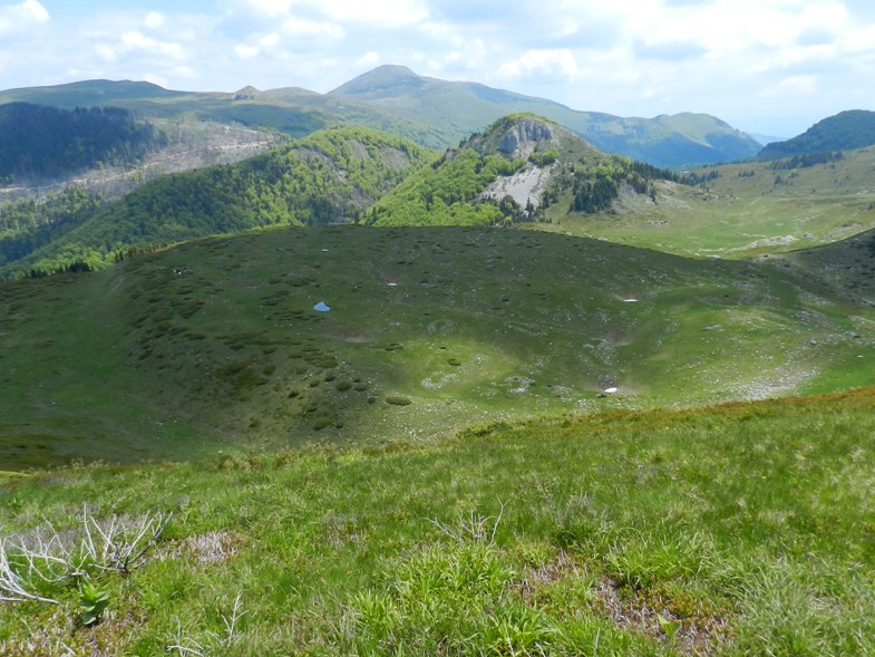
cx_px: 420
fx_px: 758
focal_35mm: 30
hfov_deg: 59.9
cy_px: 339
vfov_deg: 46.8
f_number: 4
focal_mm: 4
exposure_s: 1/800
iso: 160
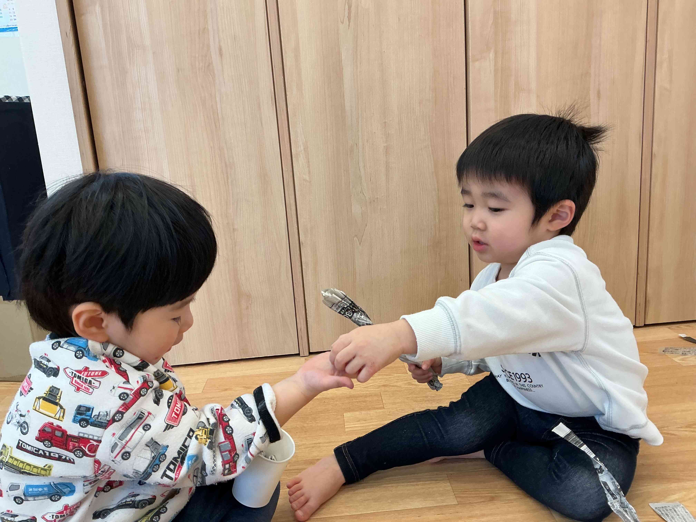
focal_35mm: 29
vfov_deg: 48.2
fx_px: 583
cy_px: 261
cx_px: 348
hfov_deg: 61.7
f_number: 1.8
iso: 40
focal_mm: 3
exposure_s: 1/120
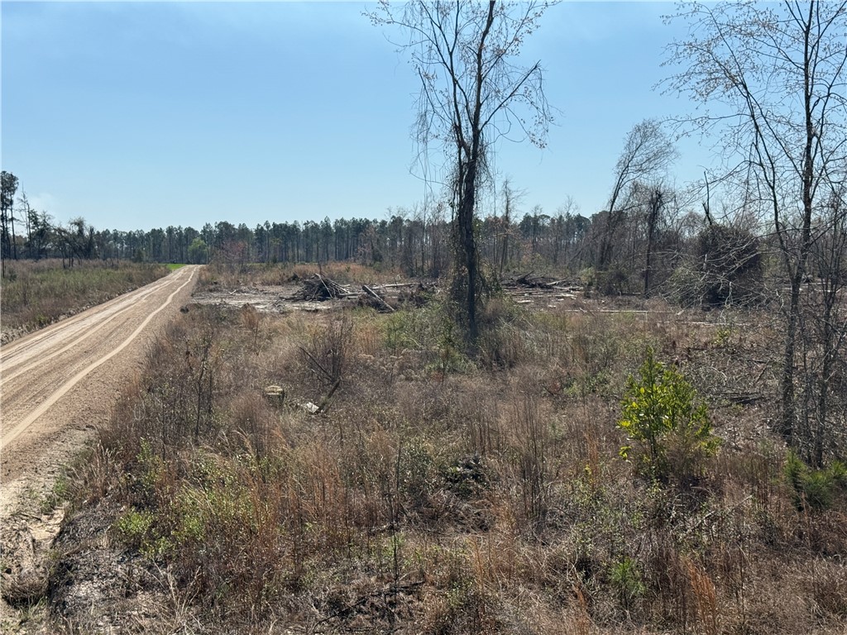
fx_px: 1174
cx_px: 424
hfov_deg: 39.7
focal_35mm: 48
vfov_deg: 30.3
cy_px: 318
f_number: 1.78
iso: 64
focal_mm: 6.76
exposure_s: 1/8772
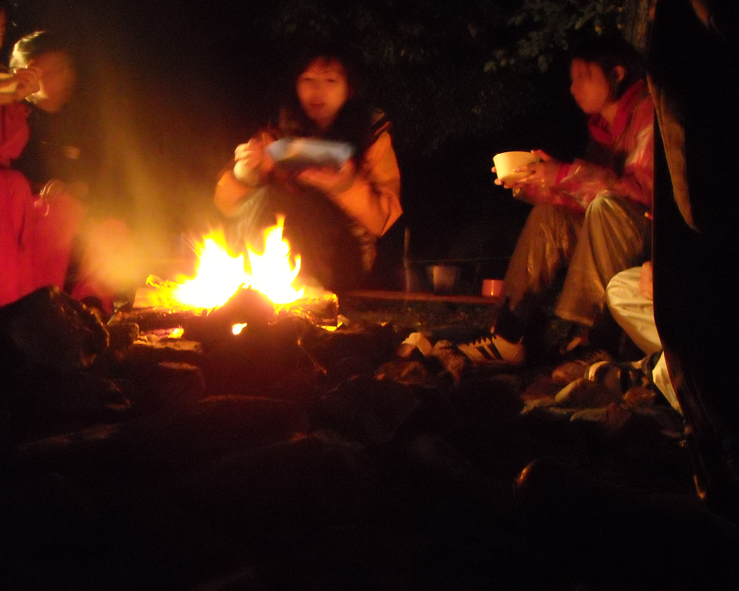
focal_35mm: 37
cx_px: 343
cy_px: 291
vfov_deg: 40.1
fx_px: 809
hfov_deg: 49.0
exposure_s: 1/1.5
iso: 800
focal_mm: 5.7
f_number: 2.8
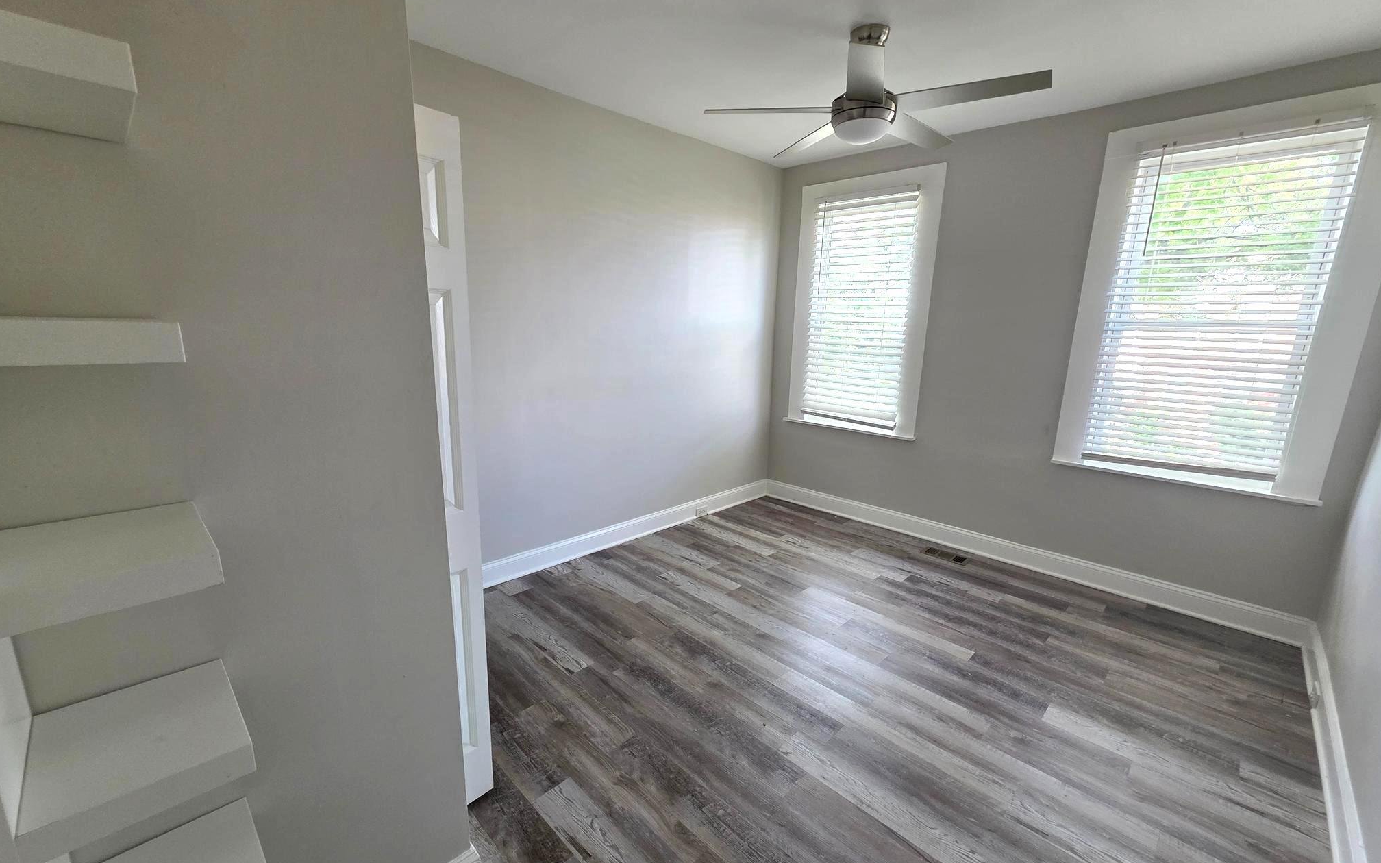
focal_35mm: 14
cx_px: 688
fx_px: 527
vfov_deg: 78.6
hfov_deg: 105.3
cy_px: 455
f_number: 1.9
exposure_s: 1/120
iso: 160
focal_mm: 2.2
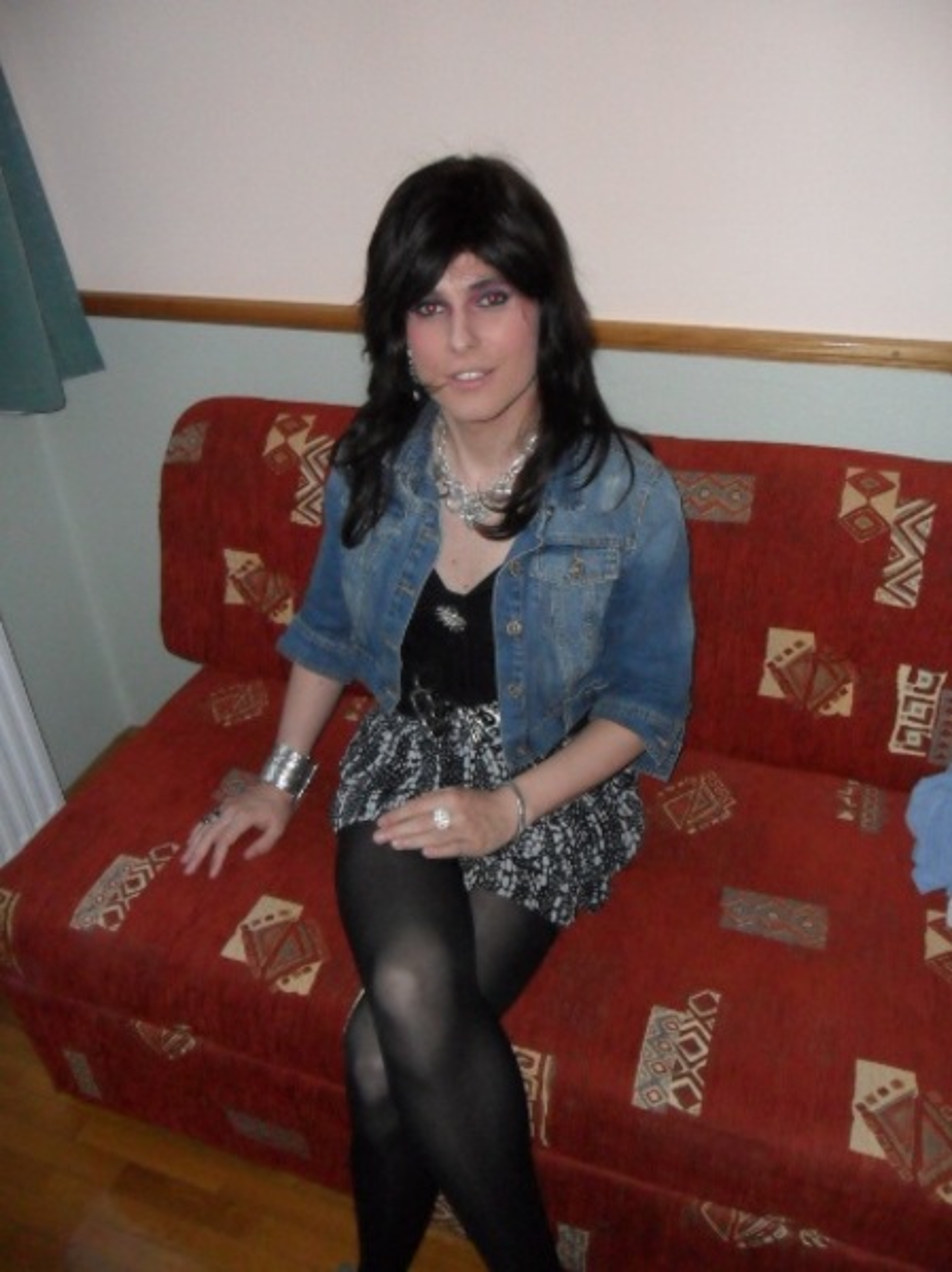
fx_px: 991
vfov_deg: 65.4
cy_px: 636
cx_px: 476
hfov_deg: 51.3
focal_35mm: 27
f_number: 3.5
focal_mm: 4.9
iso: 400
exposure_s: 1/45
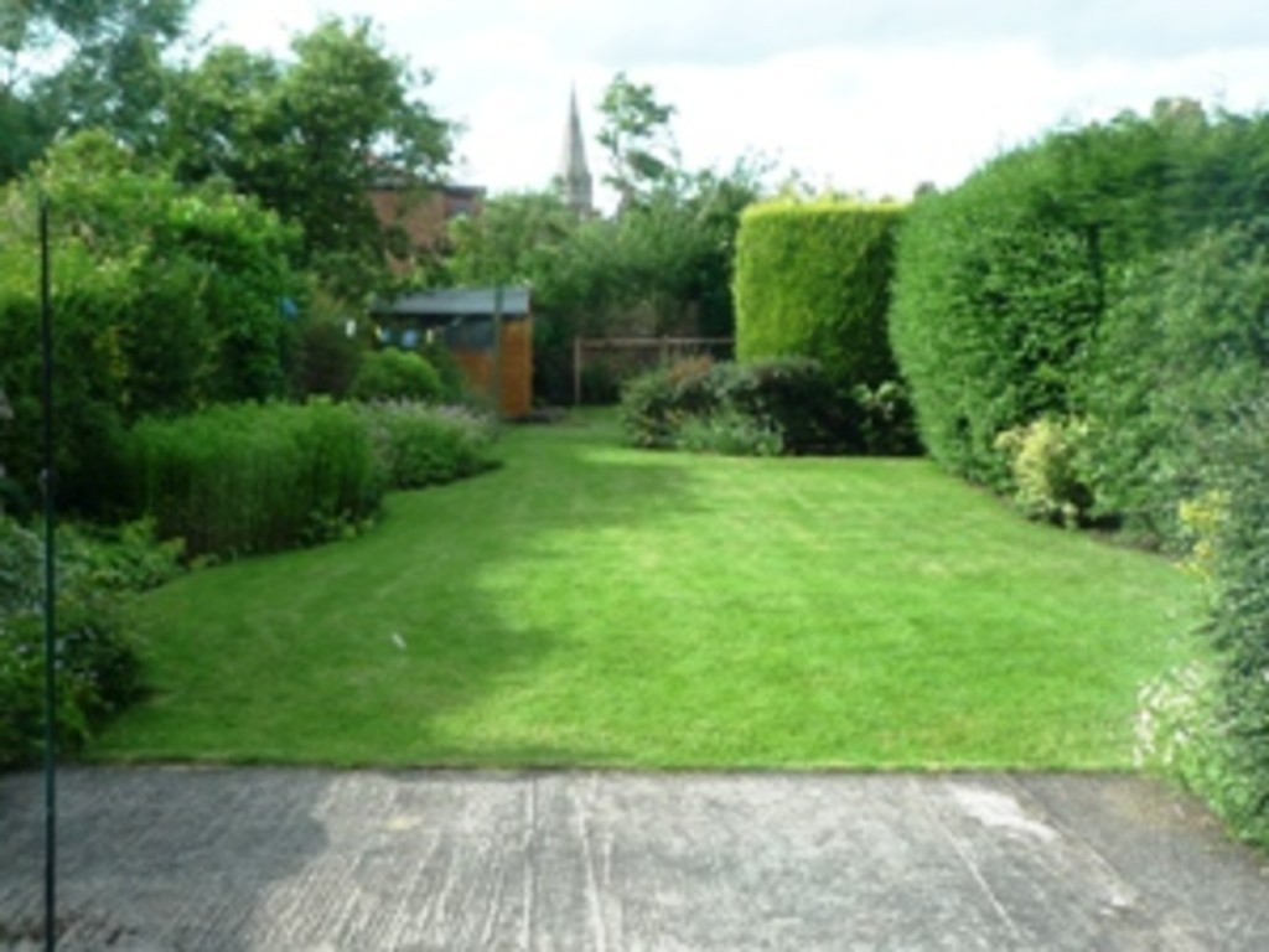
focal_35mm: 42
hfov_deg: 44.8
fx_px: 1540
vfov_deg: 34.3
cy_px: 476
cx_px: 634
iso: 100
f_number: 2.8
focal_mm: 4.4
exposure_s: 1/320
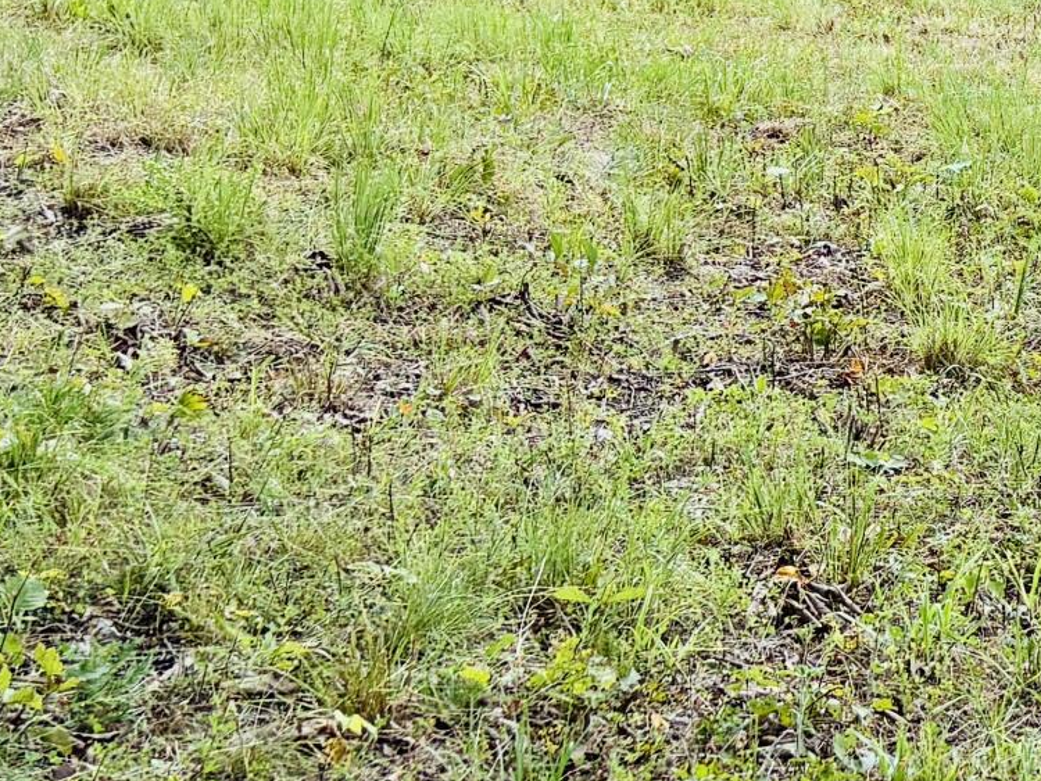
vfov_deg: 13.4
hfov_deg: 16.4
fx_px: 3129
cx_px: 1761
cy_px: -398
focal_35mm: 104
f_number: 1.6
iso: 64
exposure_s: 1/1420
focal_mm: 5.96
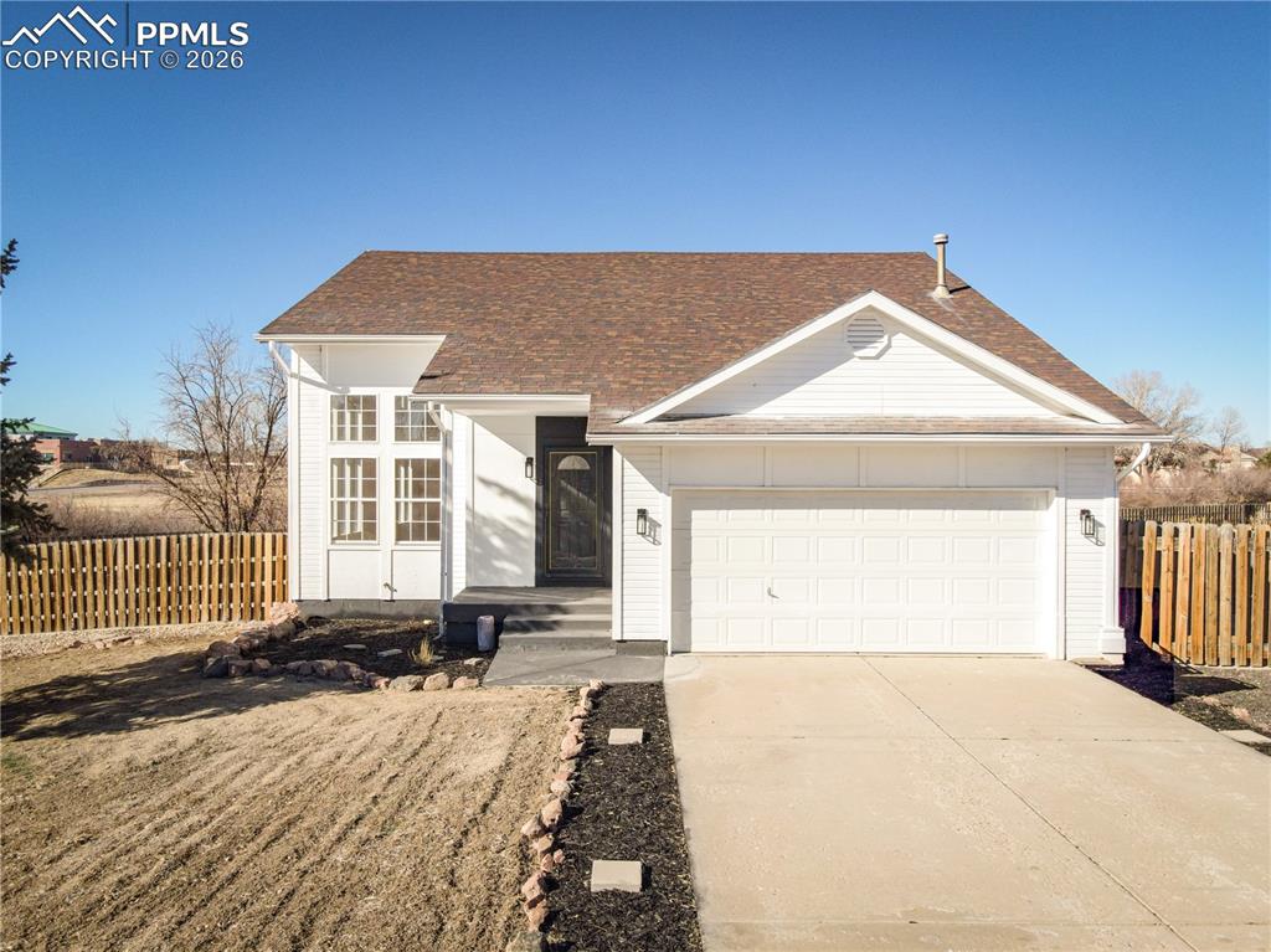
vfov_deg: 56.8
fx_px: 881
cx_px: 636
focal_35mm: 24
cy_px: 476
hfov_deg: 71.6
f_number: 2.8
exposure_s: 1/1000
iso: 110
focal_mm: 4.5
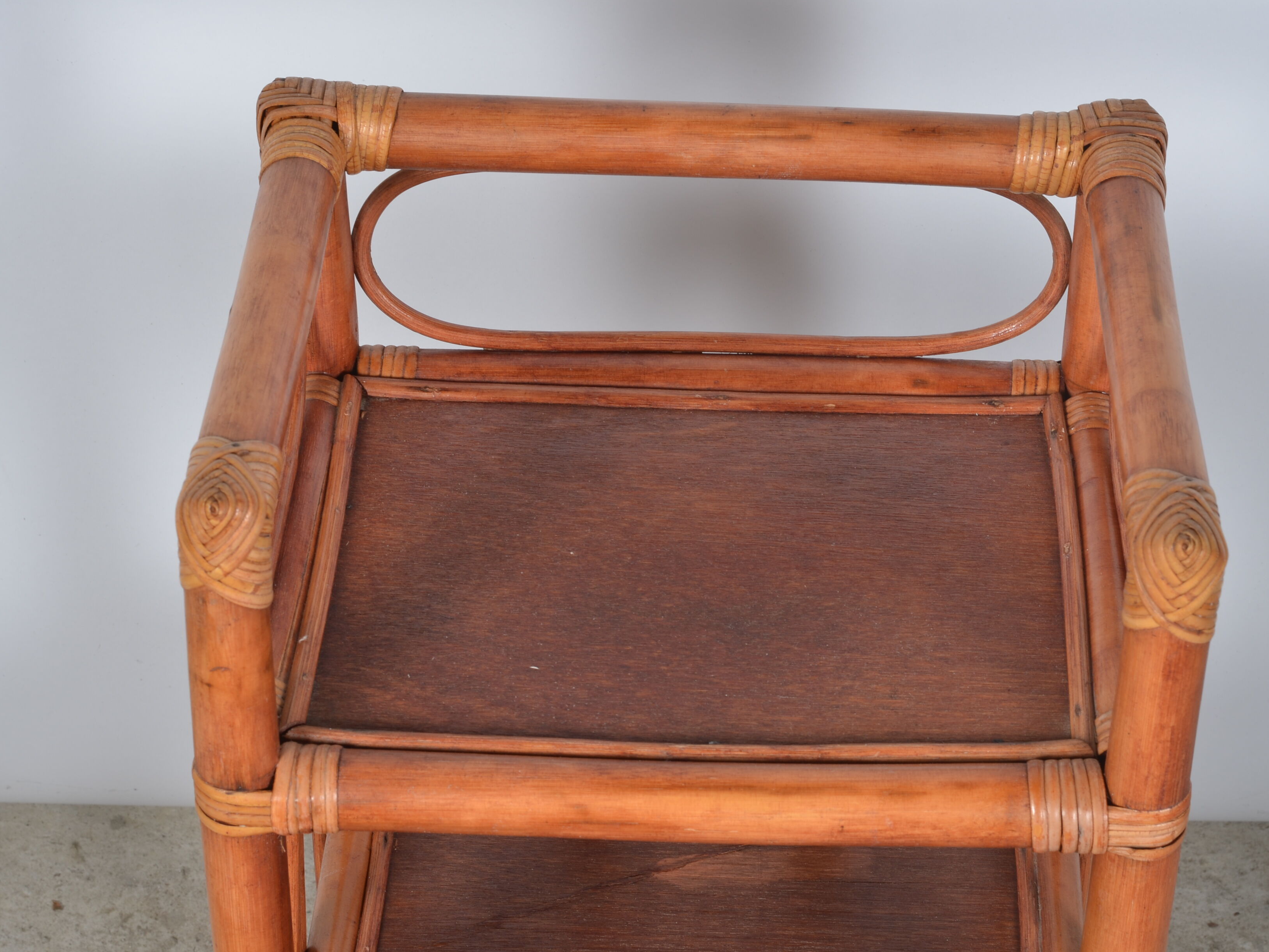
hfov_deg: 23.8
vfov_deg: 18.0
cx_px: 691
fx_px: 3006
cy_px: 478
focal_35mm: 82
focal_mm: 50
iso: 100
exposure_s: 1/125
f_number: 11
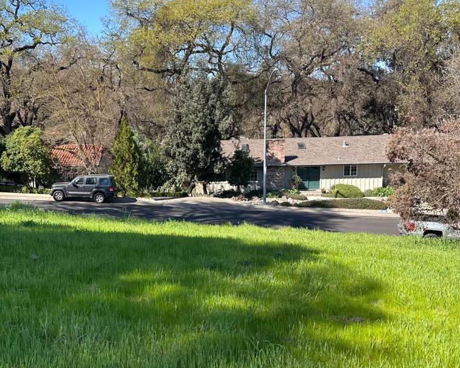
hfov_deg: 44.3
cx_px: 166
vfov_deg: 36.4
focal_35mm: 41
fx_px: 558
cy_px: 214
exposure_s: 1/1613
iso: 80
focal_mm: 6.86
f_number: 1.78
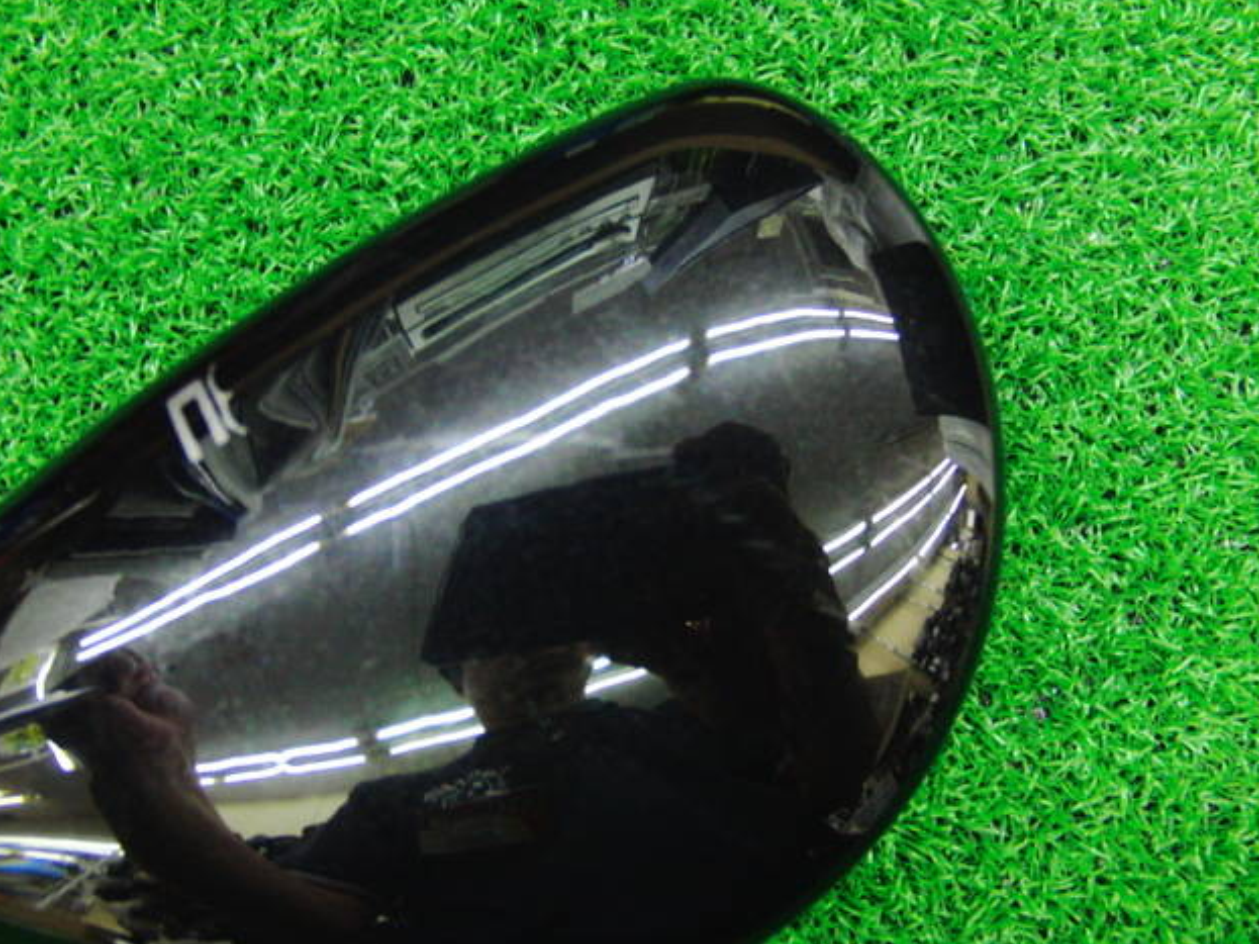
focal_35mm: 38
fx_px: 1382
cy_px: 475
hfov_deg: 49.0
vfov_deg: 37.7
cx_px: 635
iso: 400
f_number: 3.6
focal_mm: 6.42
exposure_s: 1/20
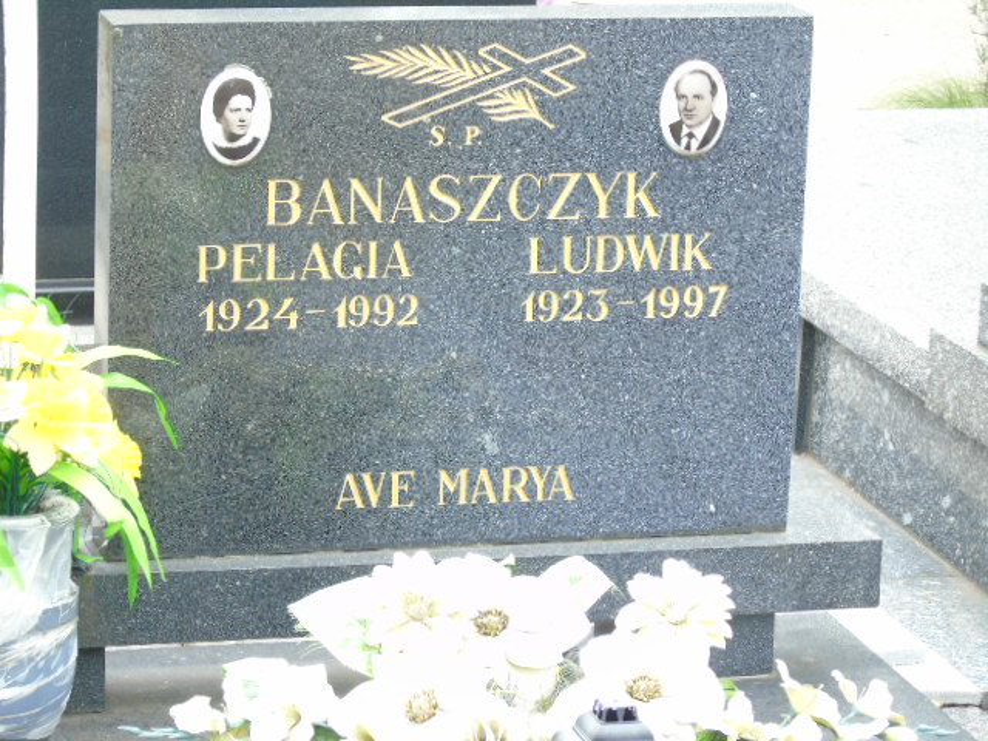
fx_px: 4053
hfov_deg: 13.9
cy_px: 370
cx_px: 494
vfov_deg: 10.4
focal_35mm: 142
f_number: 4.7
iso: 200
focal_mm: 25
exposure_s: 1/125
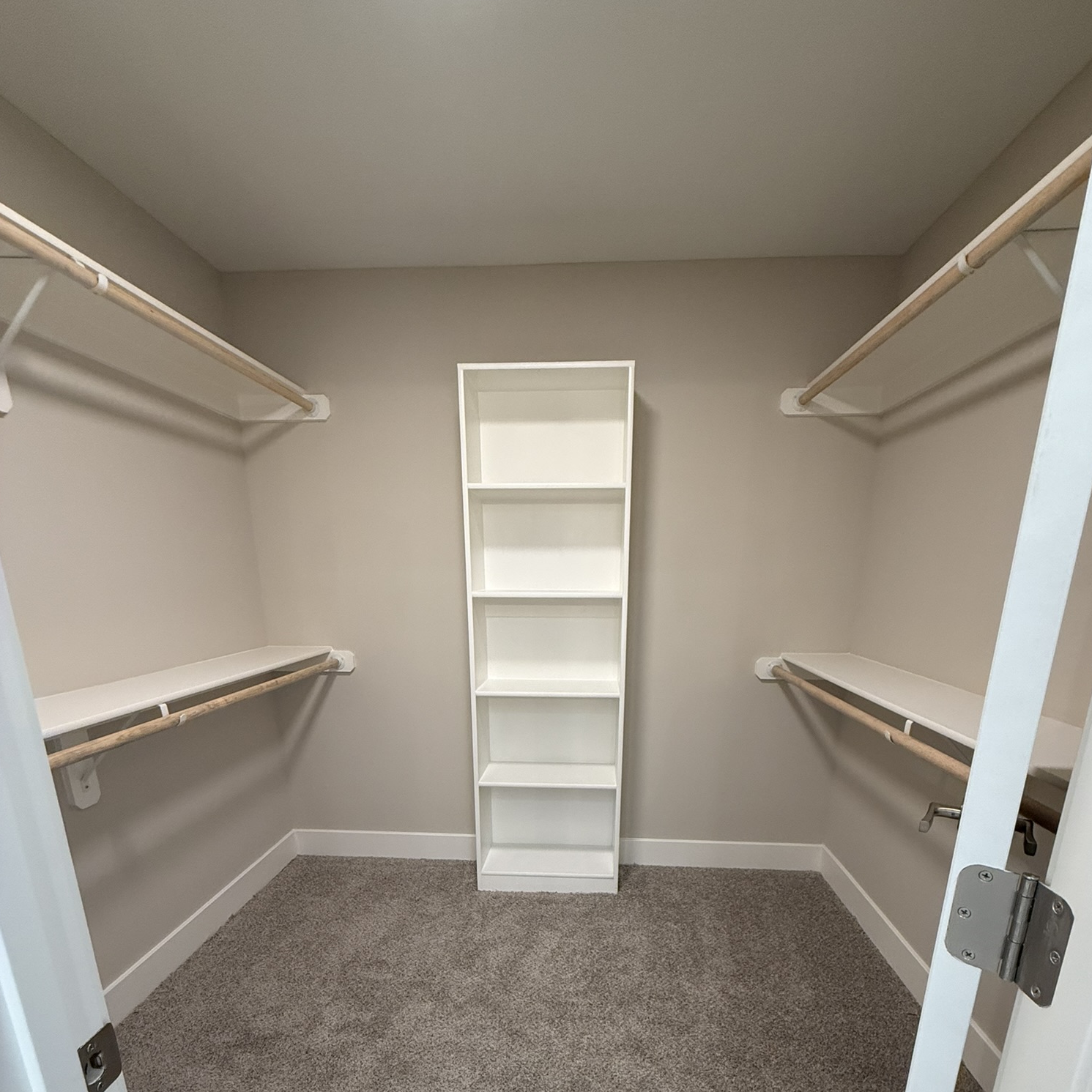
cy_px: 745
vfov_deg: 80.6
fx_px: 607
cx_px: 560
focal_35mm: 17
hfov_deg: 84.0
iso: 250
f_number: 2.2
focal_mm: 2.22
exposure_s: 1/120
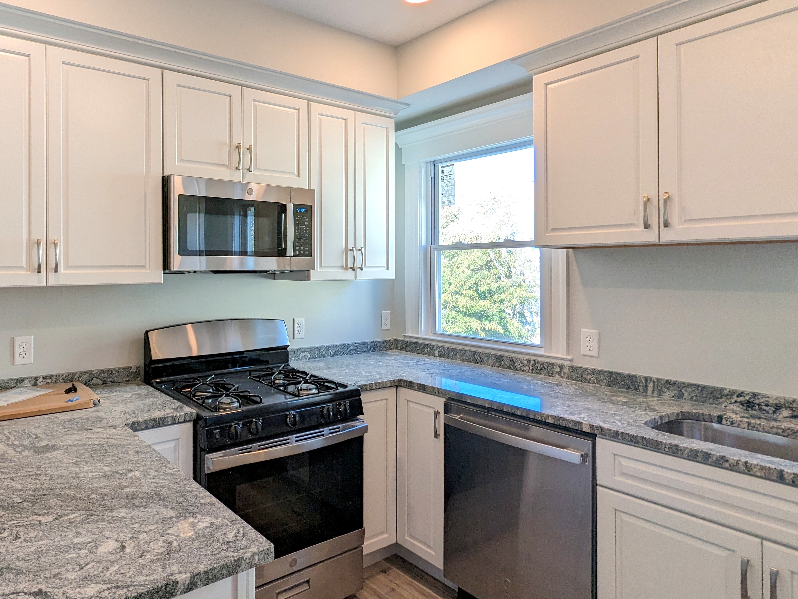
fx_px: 507
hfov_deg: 74.3
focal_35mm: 22
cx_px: 273
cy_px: 264
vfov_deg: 60.9
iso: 52
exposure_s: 1/120
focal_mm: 2.35
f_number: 2.2
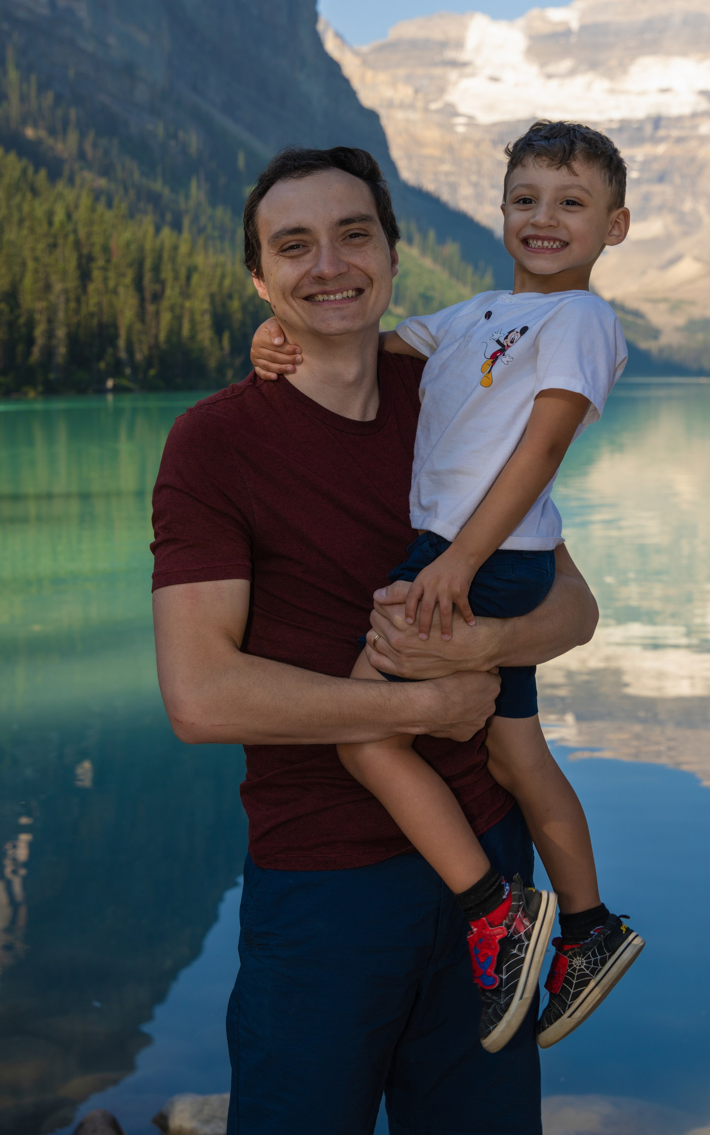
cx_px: 392
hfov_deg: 22.4
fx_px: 1789
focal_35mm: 58
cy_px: 484
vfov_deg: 35.2
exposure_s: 1/160
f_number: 5
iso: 80
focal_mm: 43.6
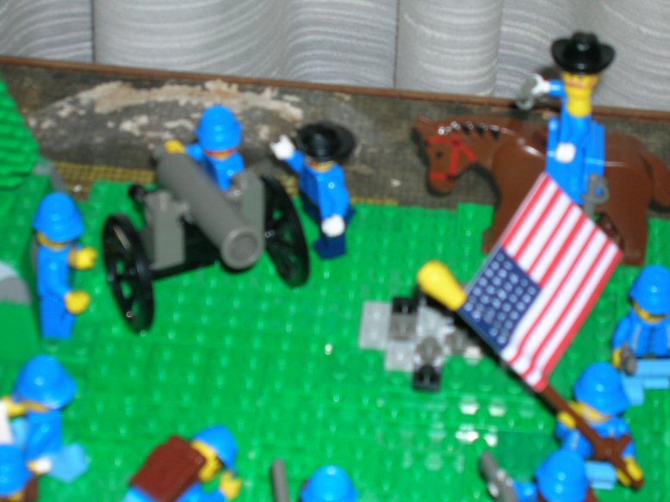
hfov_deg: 19.3
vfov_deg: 14.5
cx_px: 335
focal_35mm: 102
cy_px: 251
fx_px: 1974
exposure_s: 1/60.1
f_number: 4.9
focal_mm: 17.1
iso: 50
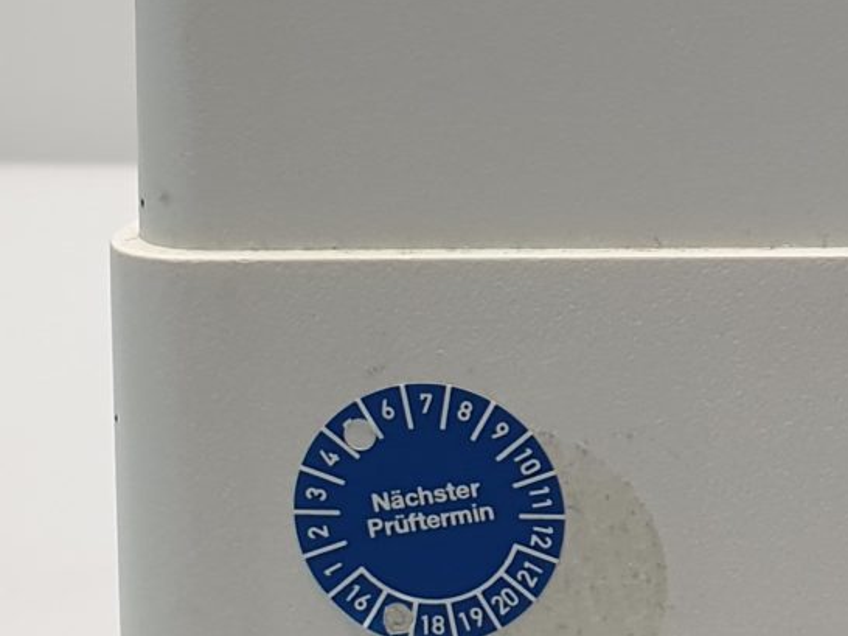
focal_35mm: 122
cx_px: 1354
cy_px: 239
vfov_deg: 12.1
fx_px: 2987
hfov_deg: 14.8
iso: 80
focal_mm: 4.3
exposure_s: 1/50
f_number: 2.4
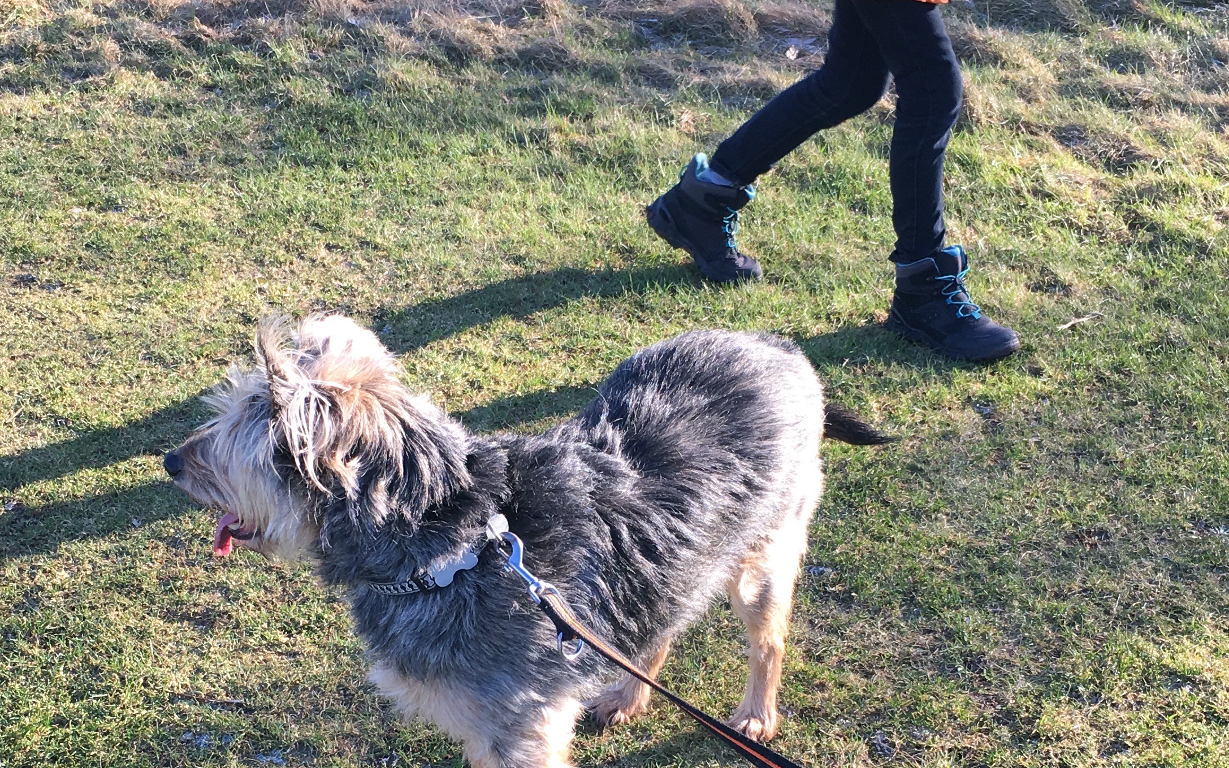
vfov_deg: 22.5
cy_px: 589
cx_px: 533
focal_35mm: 57
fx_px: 1909
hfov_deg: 35.6
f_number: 2.2
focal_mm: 4.15
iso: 25
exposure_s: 1/268
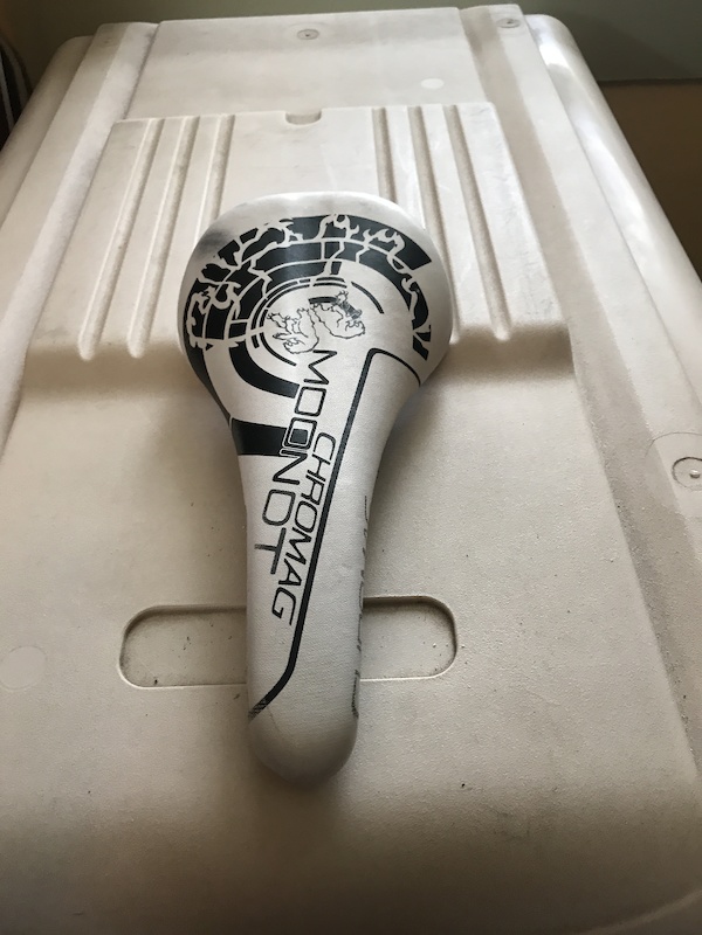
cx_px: 351
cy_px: 468
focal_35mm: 28
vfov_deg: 63.4
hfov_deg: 49.7
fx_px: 757
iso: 40
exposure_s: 1/17
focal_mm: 3.99
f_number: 1.8
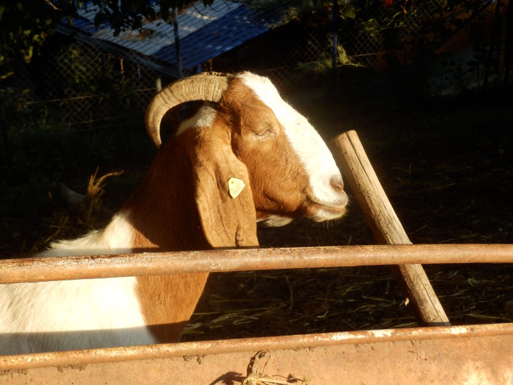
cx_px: 256
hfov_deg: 22.3
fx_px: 1304
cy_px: 192
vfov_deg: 16.8
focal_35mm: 88
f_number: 5.1
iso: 80
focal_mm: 15.5
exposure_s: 1/160
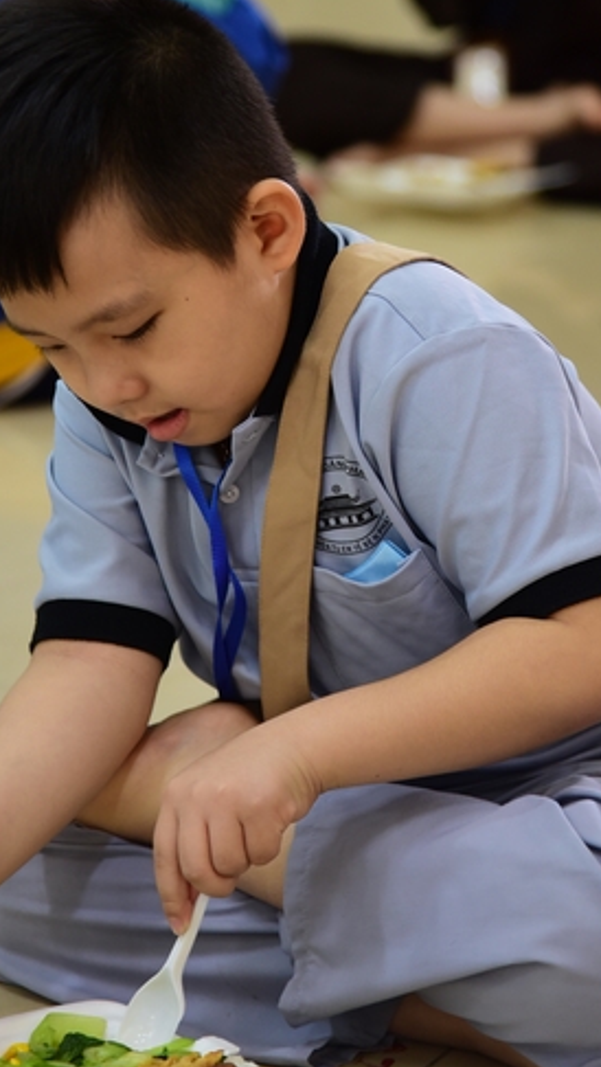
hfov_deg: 7.2
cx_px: 280
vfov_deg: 12.8
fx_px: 4751
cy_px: 422
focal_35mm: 168
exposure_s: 1/80
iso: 2000
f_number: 4
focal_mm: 120
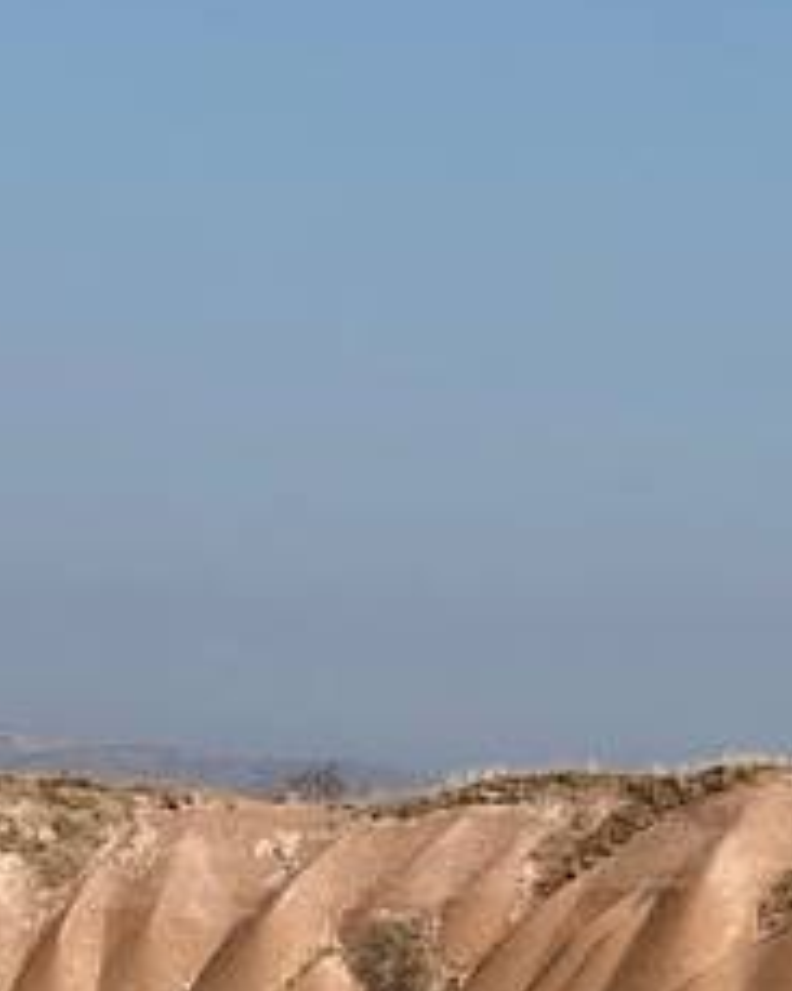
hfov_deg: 4.2
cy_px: 866
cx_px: 584
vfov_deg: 5.3
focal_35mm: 368
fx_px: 10790
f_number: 2.8
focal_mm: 15.66
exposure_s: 1/3195
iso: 50
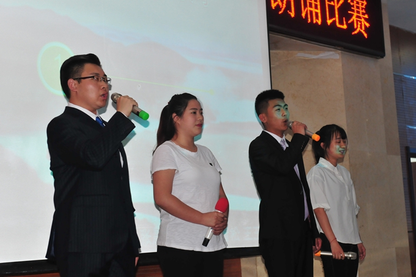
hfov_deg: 24.6
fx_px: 952
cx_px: 208
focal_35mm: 82
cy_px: 138
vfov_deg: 16.5
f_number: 5
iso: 800
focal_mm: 55
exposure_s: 1/100
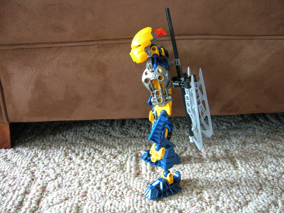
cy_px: 106
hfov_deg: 54.0
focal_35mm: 34
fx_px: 279
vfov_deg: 41.7
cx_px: 142
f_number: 2.9
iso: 200
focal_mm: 5.7
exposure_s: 1/4.3
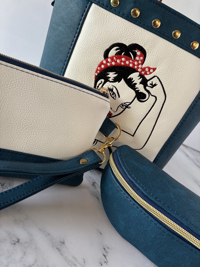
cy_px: 134
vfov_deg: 67.3
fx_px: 200
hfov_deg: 53.1
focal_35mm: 26
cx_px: 100
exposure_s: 1/60
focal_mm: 5.96
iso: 250
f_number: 1.6
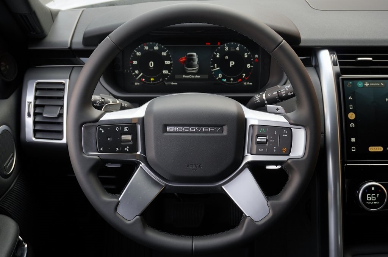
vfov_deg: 34.1
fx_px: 420
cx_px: 194
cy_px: 128
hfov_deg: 49.6
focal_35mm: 39
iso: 100
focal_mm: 26
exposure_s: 1/80
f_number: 5
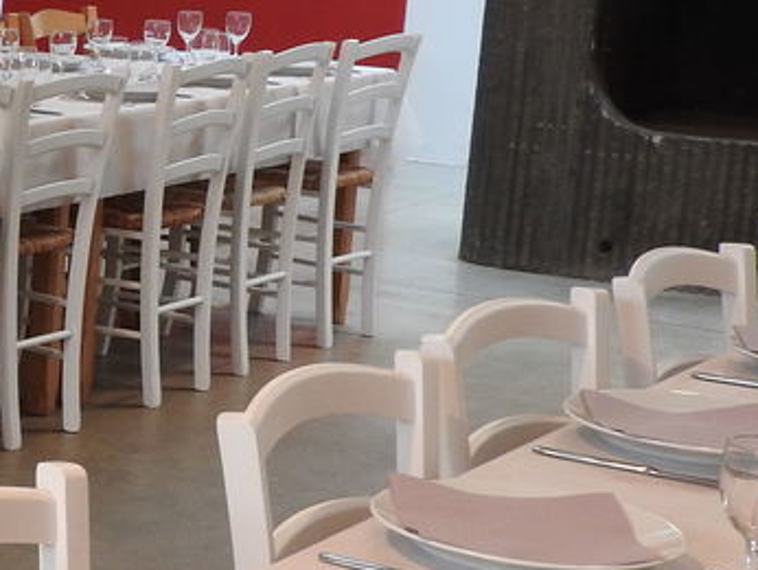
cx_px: -528
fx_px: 2279
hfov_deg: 16.4
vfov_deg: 14.2
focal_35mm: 104
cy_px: 298
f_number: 3.5
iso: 180
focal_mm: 5.4
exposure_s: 1/30
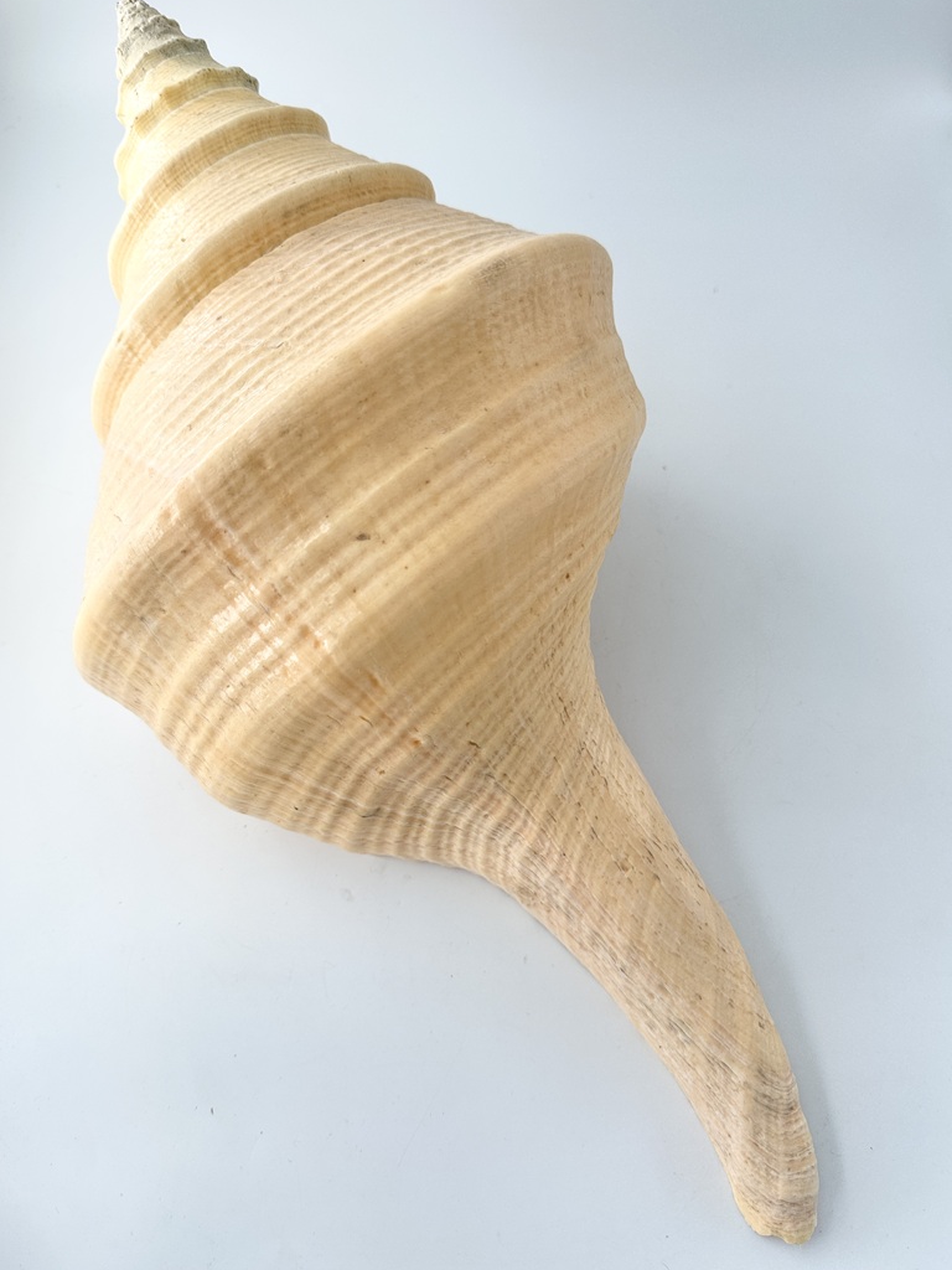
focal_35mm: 25
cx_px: 466
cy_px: 623
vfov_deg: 69.4
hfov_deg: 54.9
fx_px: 917
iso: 80
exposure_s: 1/452
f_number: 1.78
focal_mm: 6.86
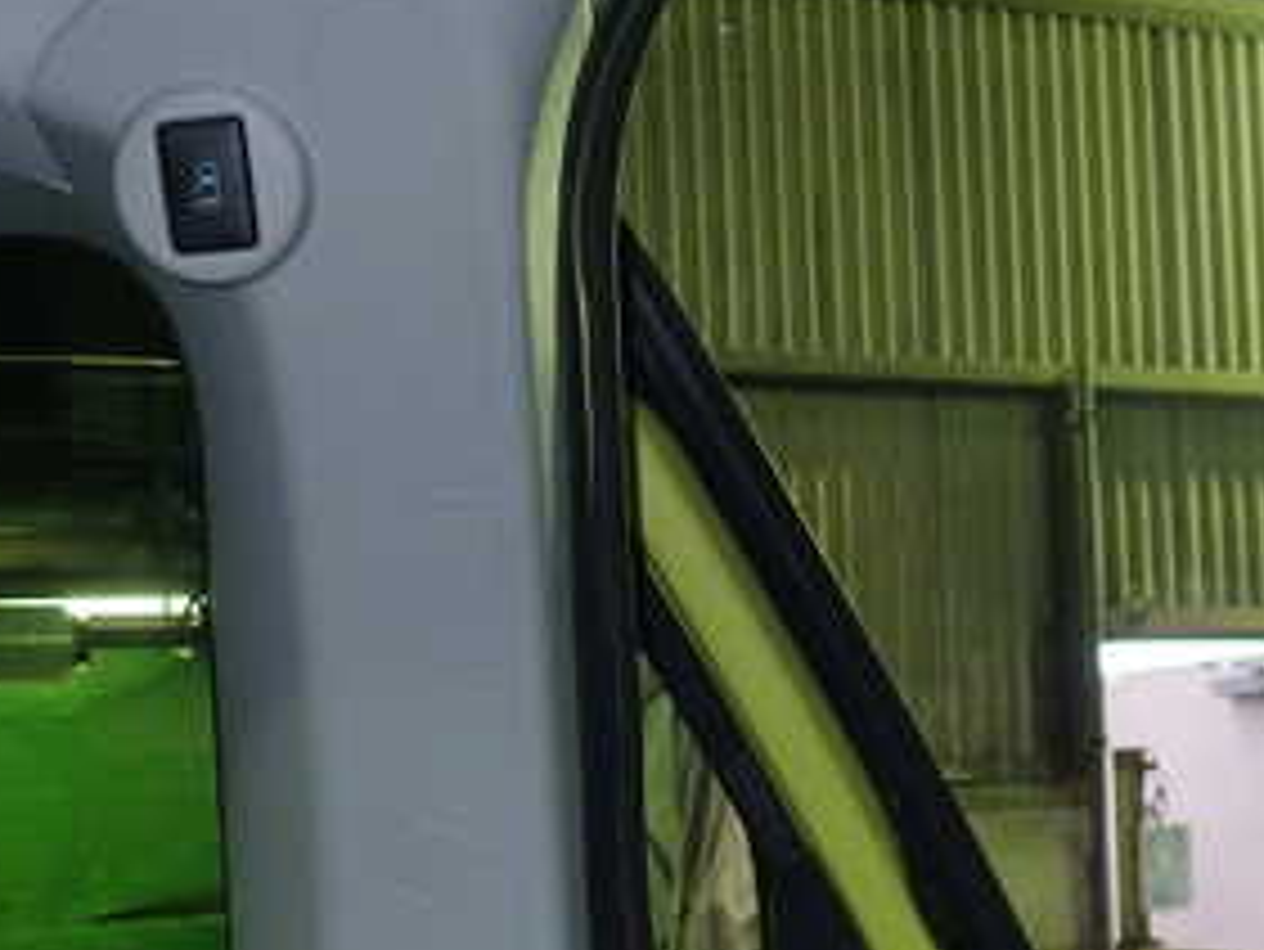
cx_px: 414
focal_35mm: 64
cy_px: 774
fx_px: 2338
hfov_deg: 30.0
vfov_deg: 22.6
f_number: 2.3
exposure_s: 1/30
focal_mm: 5.5
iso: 200
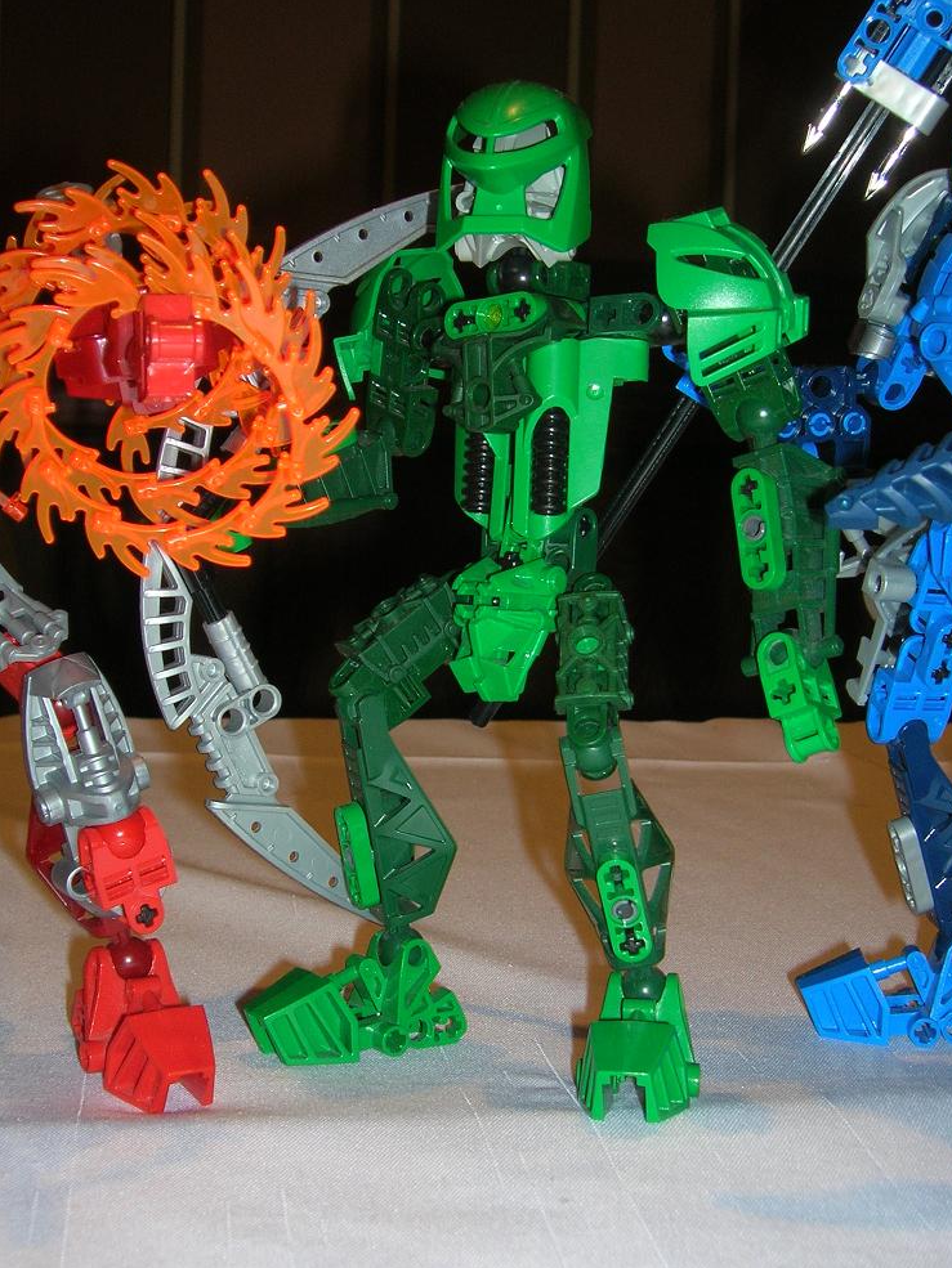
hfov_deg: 29.1
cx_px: 460
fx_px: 1833
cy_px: 644
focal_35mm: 50
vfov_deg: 38.2
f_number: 3
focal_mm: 6.4
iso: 50
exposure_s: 1/60.1
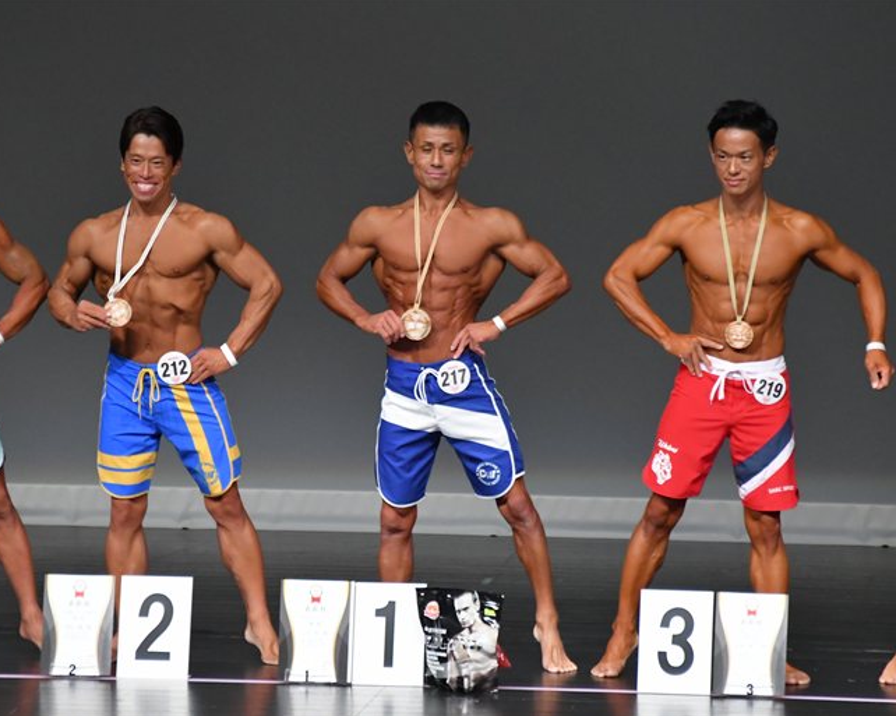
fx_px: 11265
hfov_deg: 4.6
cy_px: 357
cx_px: 366
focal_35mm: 425
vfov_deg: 3.6
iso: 5000
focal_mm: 250
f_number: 5.6
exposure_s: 1/400
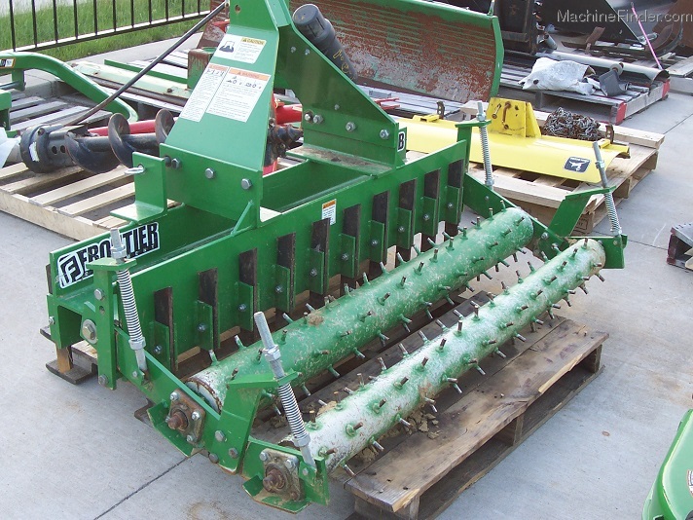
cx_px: 346
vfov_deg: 31.5
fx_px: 921
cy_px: 260
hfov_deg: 41.2
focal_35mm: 46
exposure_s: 1/90
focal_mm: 7
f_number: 3
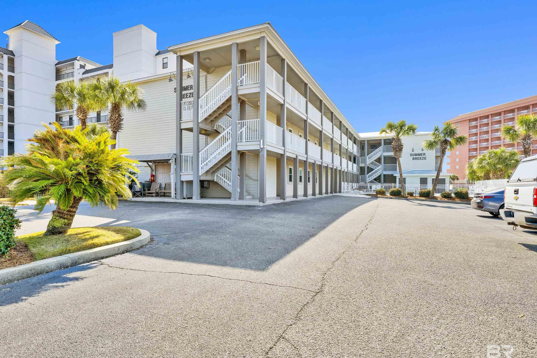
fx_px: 298
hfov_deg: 83.9
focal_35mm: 20
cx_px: 251
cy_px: 187
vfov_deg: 61.9
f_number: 10
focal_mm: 18
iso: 400
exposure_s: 1/250
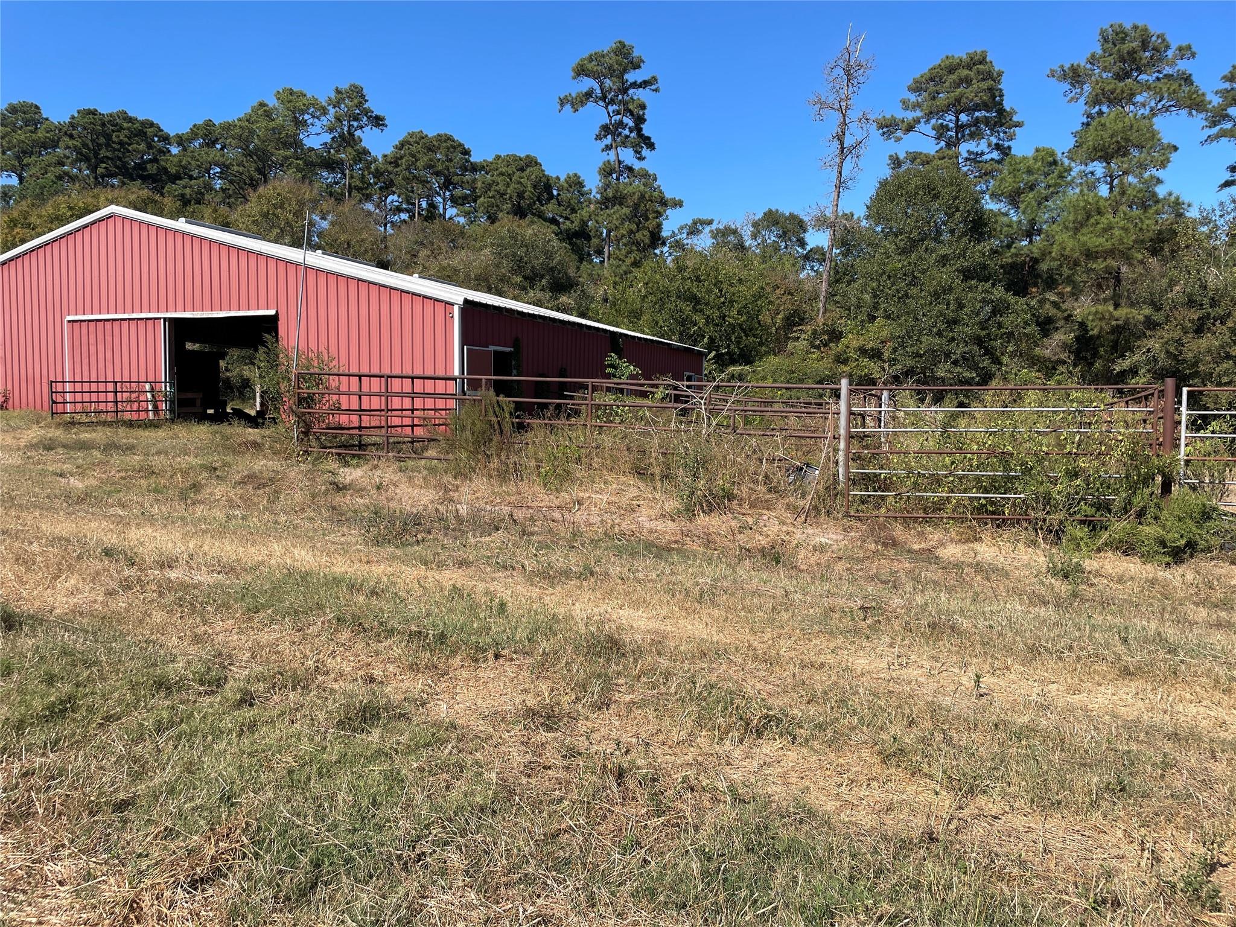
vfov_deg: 53.1
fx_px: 928
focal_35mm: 26
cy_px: 464
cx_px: 618
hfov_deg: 67.3
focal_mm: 4.2
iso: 32
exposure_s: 1/2959
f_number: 1.6
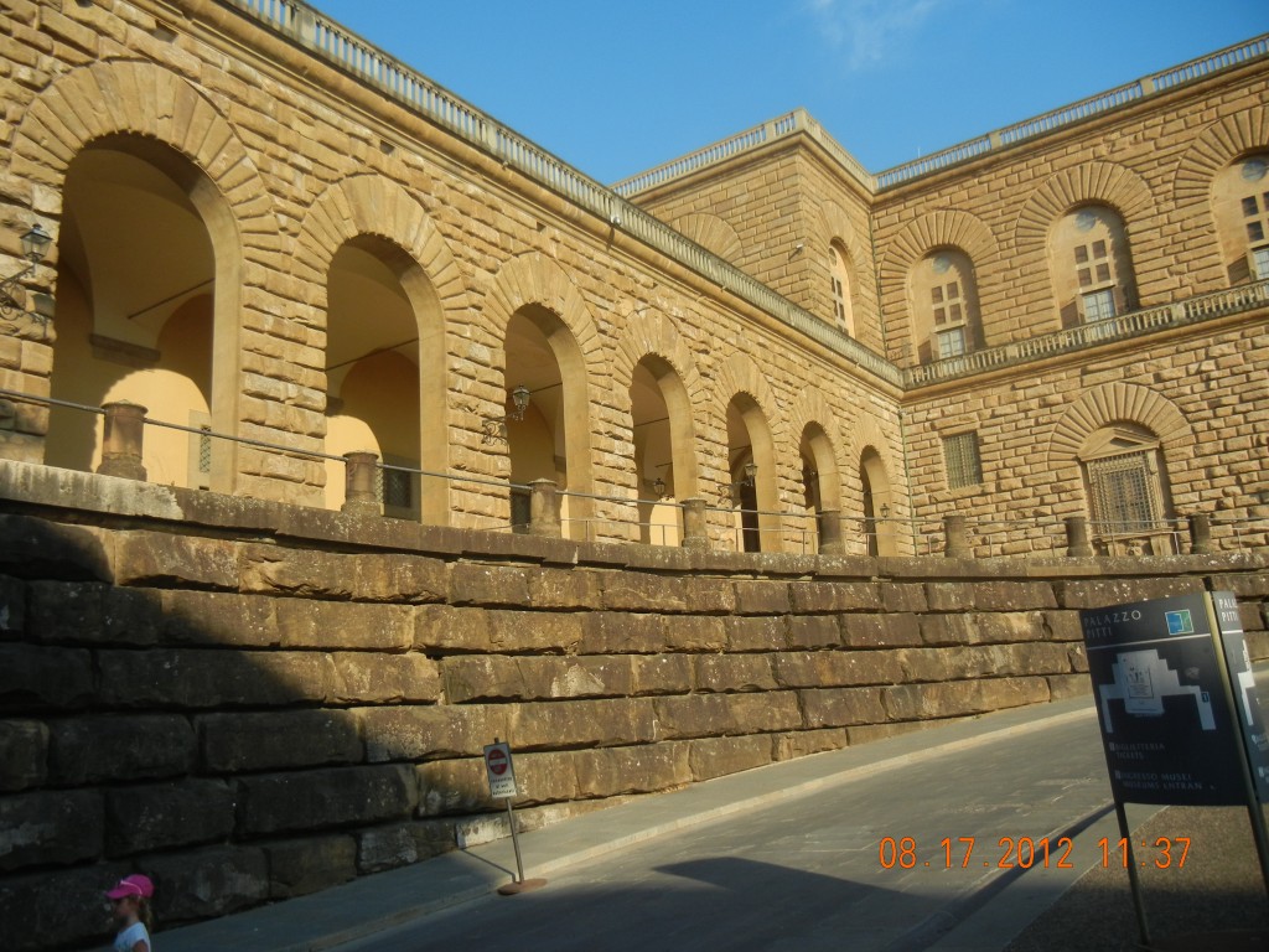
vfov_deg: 46.8
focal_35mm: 30
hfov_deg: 60.0
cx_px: 634
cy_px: 476
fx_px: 1100
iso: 160
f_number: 7
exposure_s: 1/254
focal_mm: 5.4
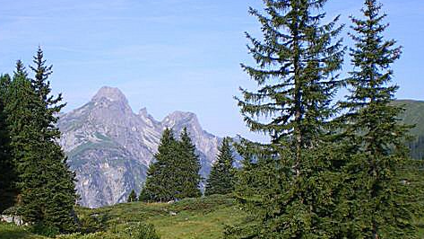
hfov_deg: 36.9
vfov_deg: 21.2
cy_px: 189
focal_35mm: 56
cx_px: 146
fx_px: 630
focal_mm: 6.3
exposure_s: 1/250
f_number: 4.6
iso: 64
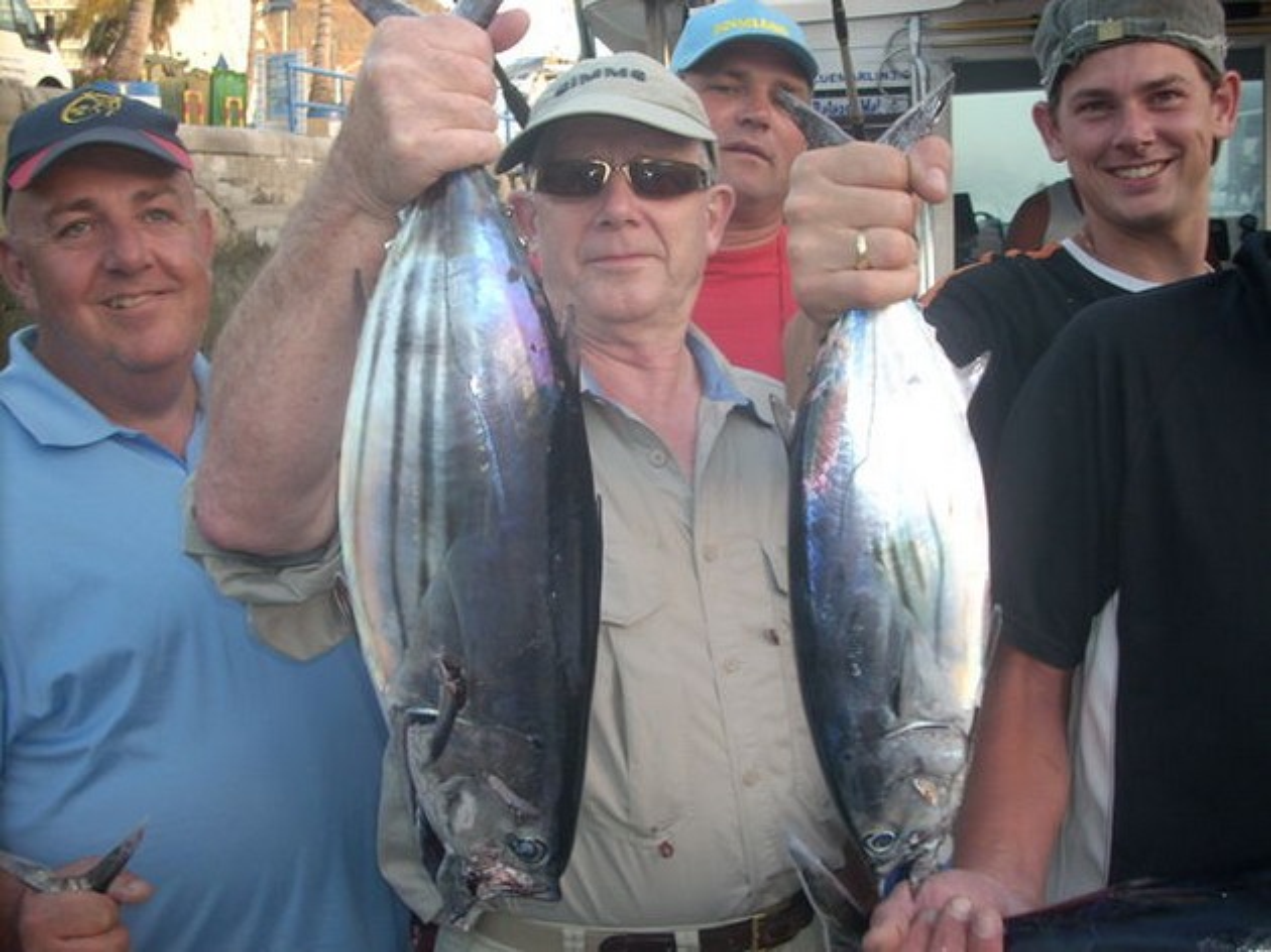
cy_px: 476
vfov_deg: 38.6
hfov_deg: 50.2
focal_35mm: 37
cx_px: 636
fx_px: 1358
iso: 64
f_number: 2.8
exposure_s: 1/30
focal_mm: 6.2
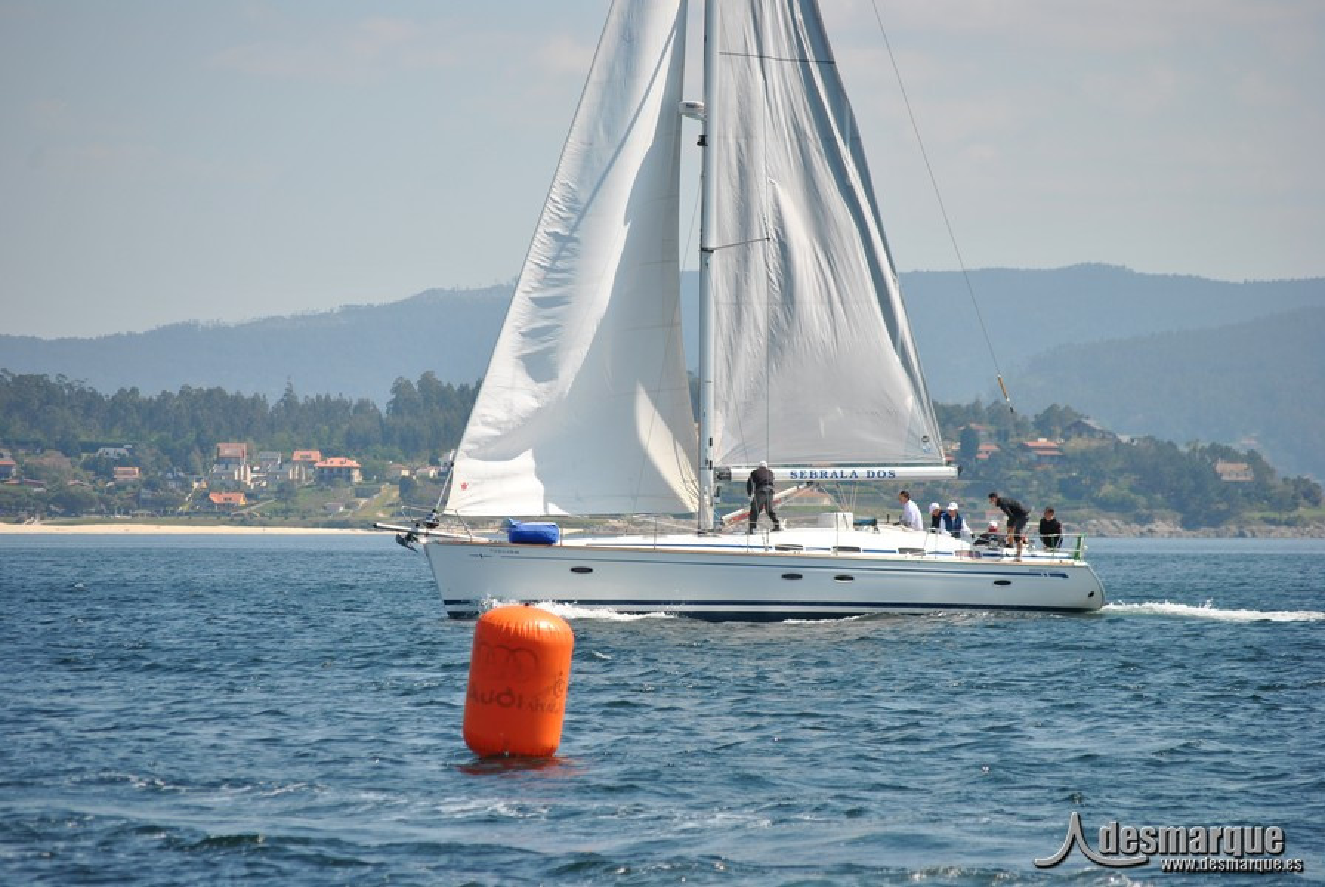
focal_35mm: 188
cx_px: 662
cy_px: 444
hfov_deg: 11.0
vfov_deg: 7.3
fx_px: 6910
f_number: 5.6
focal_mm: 125
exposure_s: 1/500
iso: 100
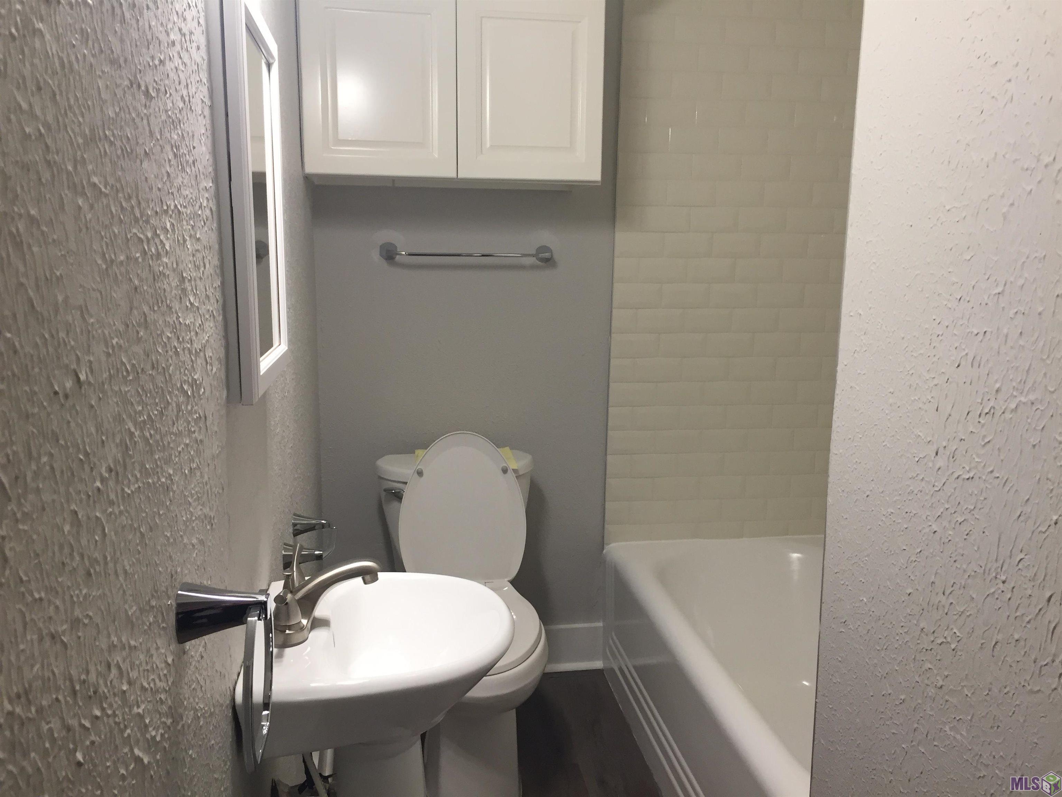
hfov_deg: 61.7
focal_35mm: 29
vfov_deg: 48.2
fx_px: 890
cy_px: 398
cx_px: 531
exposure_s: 1/30
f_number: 2.2
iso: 32
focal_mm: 4.15
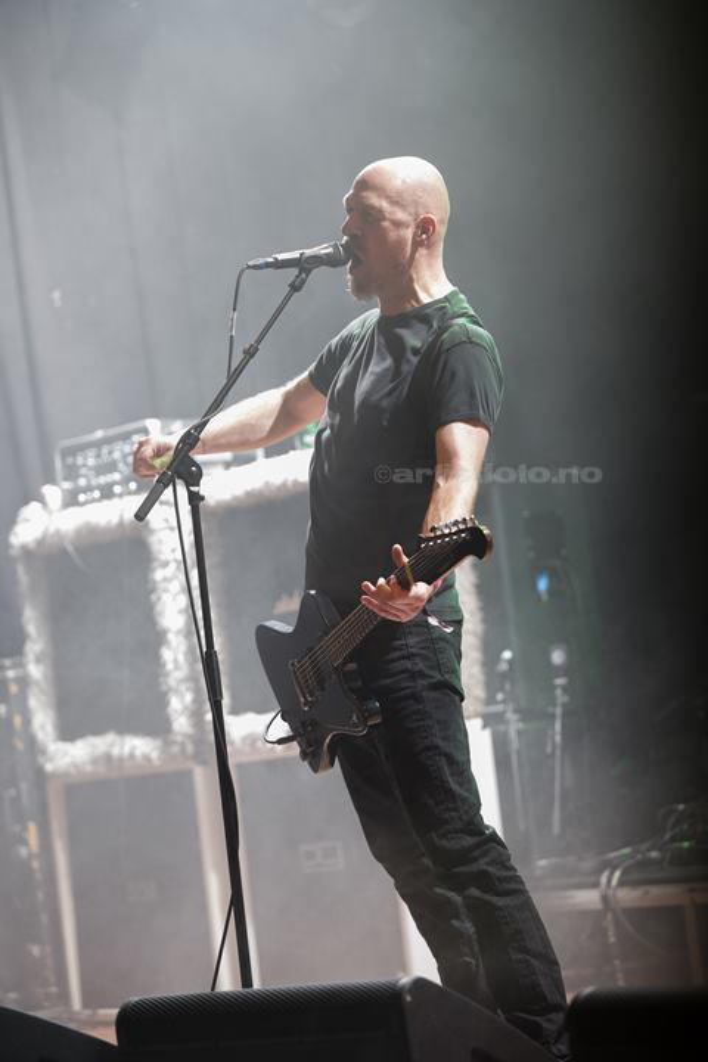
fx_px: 3245
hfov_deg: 12.5
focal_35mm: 110
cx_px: 354
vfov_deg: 18.6
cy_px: 531
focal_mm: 110
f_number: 2.8
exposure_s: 1/1000
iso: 2500
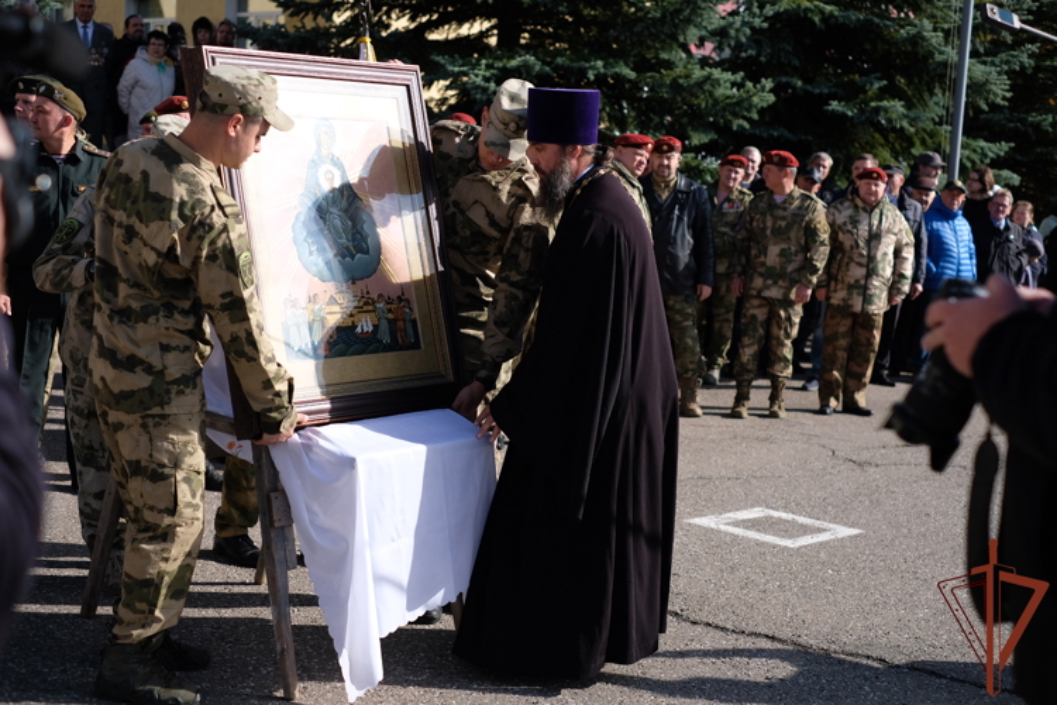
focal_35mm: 53
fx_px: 1556
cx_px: 528
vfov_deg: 25.5
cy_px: 352
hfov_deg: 37.5
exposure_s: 1/4000
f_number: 2.5
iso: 250
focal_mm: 35
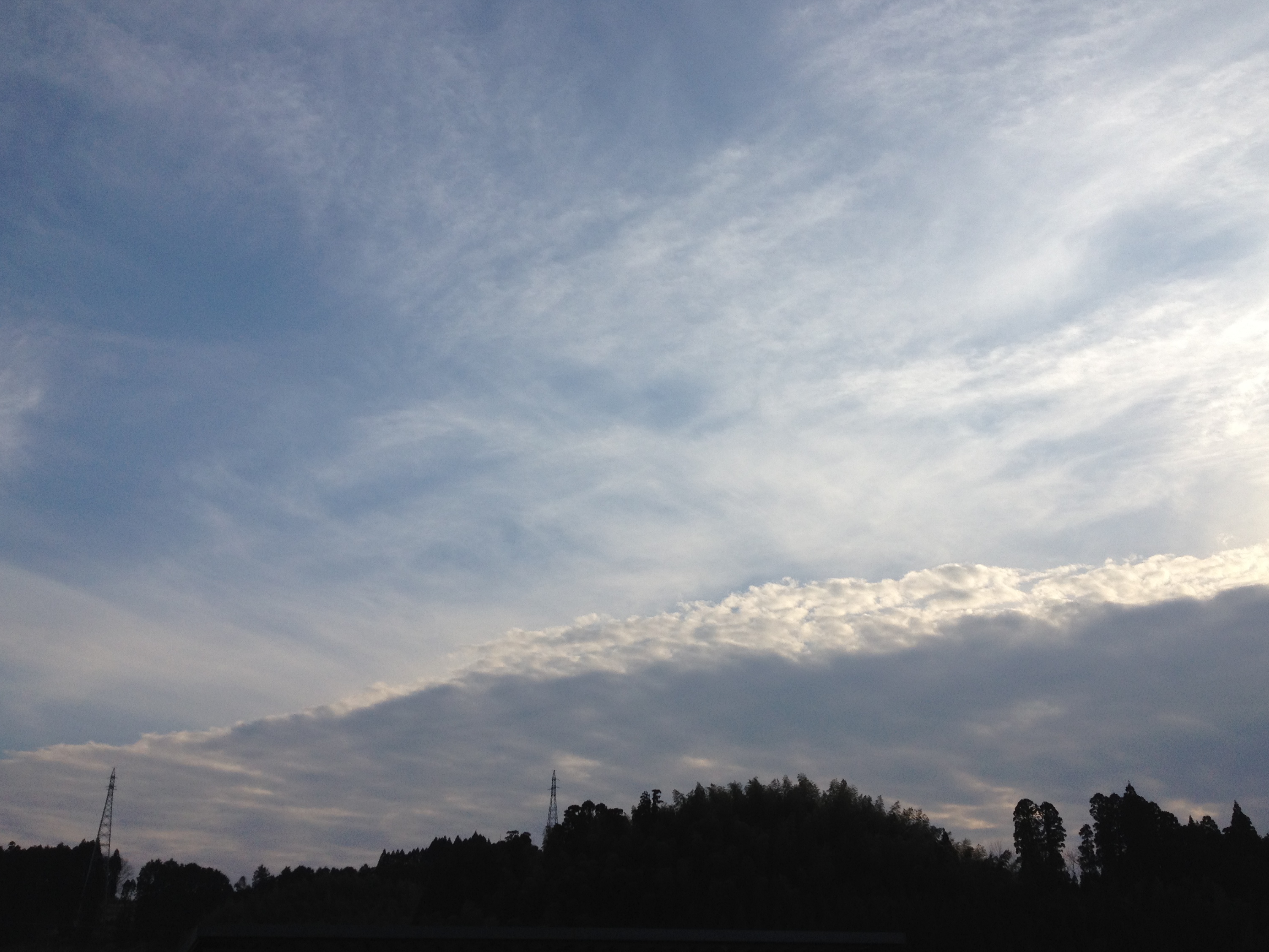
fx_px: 1393
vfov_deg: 37.7
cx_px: 672
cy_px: 447
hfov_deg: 48.9
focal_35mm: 38
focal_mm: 4.28
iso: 64
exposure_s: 1/1972
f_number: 2.4
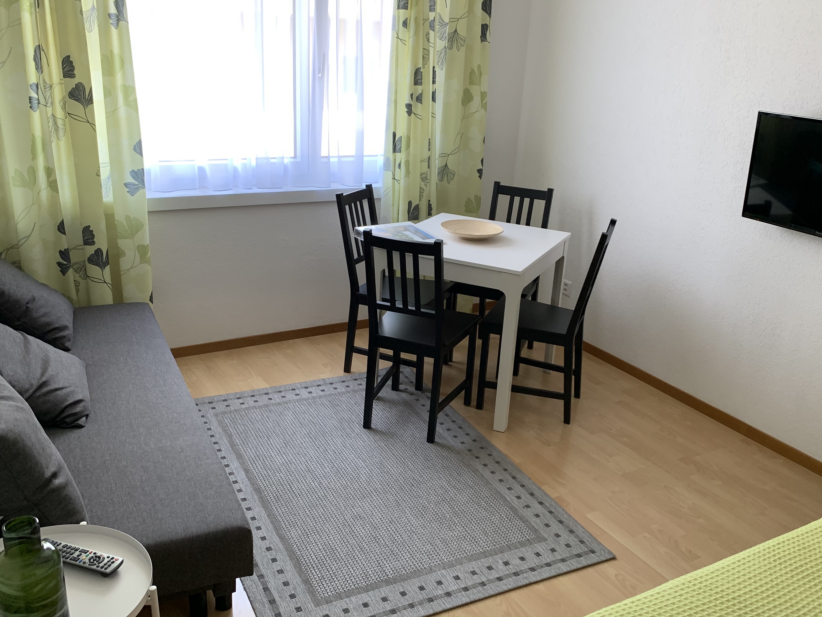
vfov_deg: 42.9
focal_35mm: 33
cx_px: 451
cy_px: 342
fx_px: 784
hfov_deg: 55.3
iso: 100
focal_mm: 4.25
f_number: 1.8
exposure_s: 1/102
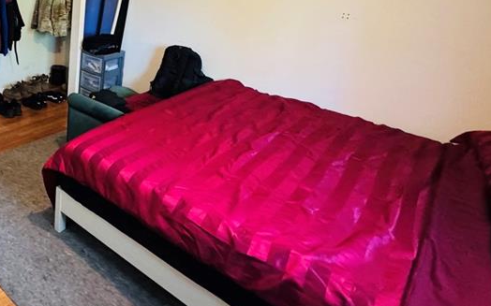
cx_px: 66
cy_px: 58
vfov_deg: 41.1
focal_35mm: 29
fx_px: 388
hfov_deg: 57.2
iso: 800
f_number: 2.2
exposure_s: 1/60
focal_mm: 2.22
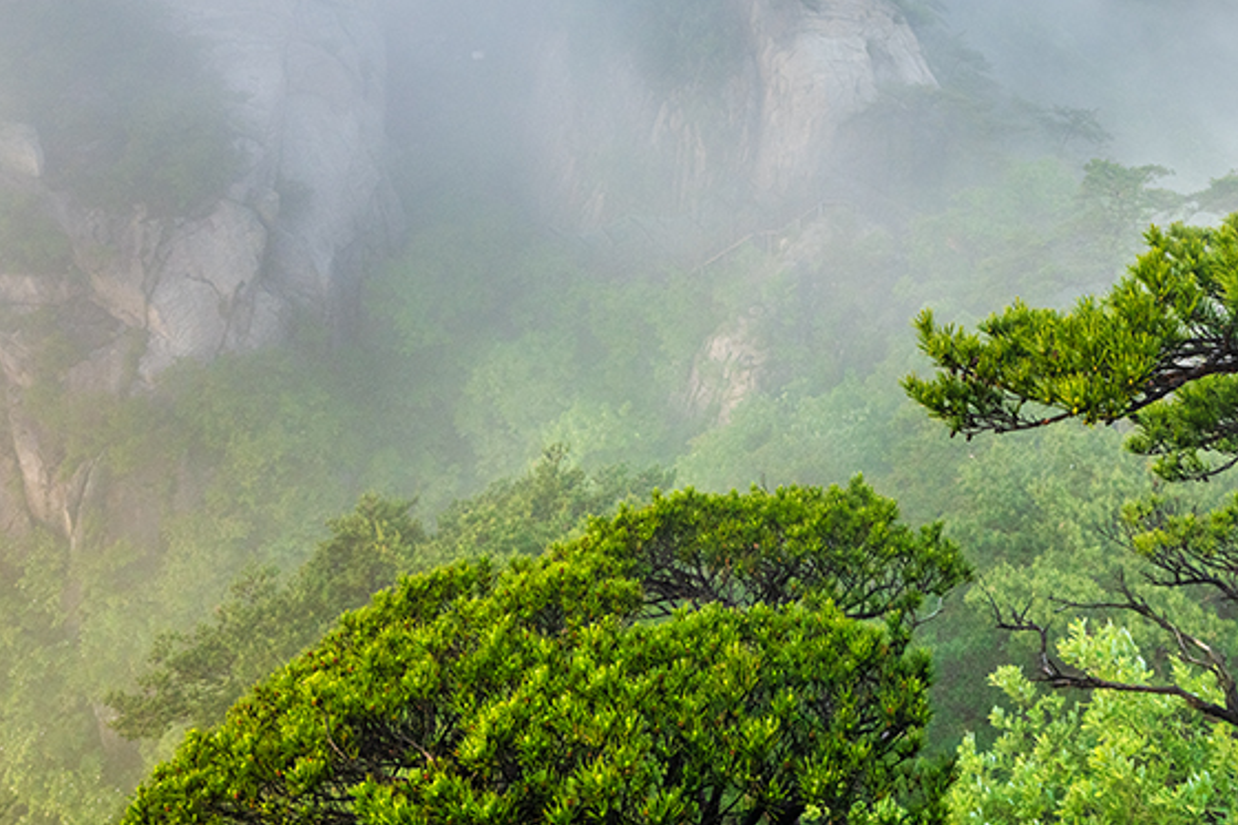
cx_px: 860
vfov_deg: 41.6
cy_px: 159
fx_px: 1031
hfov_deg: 60.0
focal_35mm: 30
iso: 250
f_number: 9
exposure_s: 1/160
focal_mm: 14
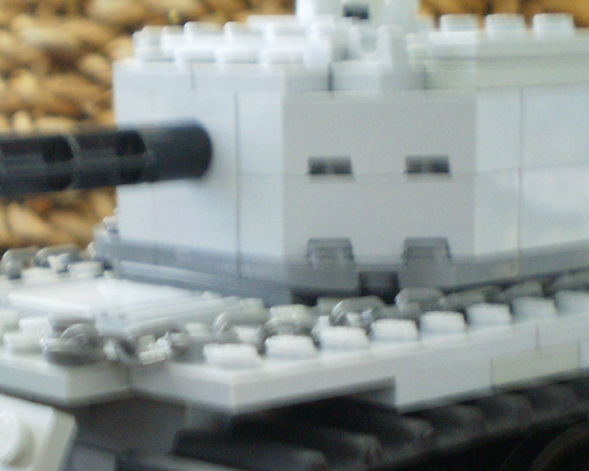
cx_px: 244
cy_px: 371
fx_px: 1725
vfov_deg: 15.4
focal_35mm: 99
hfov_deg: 19.4
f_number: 3.5
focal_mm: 7.4
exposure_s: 1/2
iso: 200
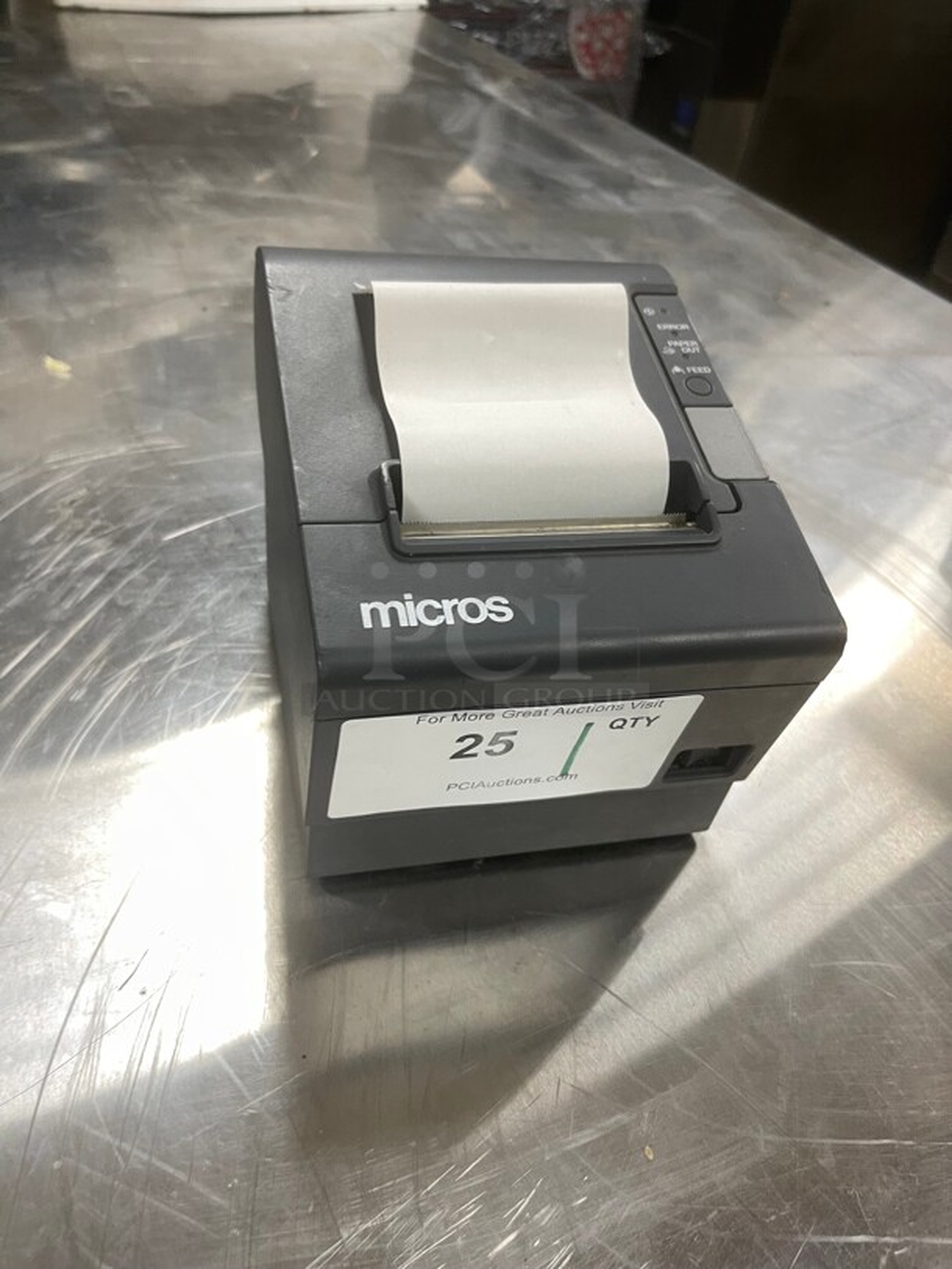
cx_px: 476
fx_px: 953
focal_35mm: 26
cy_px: 634
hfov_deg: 53.1
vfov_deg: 67.3
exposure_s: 1/60
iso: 100
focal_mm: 5.1
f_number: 1.6
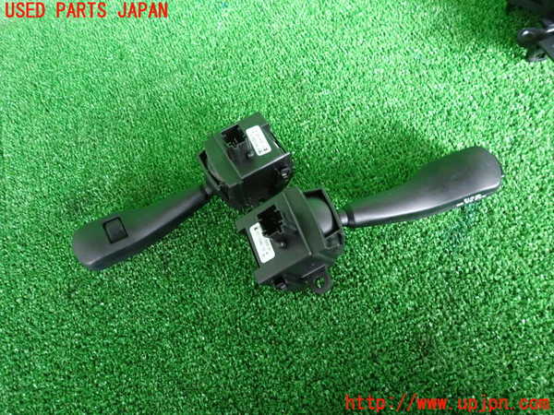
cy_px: 208
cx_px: 277
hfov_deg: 69.4
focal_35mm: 25
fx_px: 400
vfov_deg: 54.9
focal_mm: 4.5
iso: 800
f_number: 2
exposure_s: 1/30
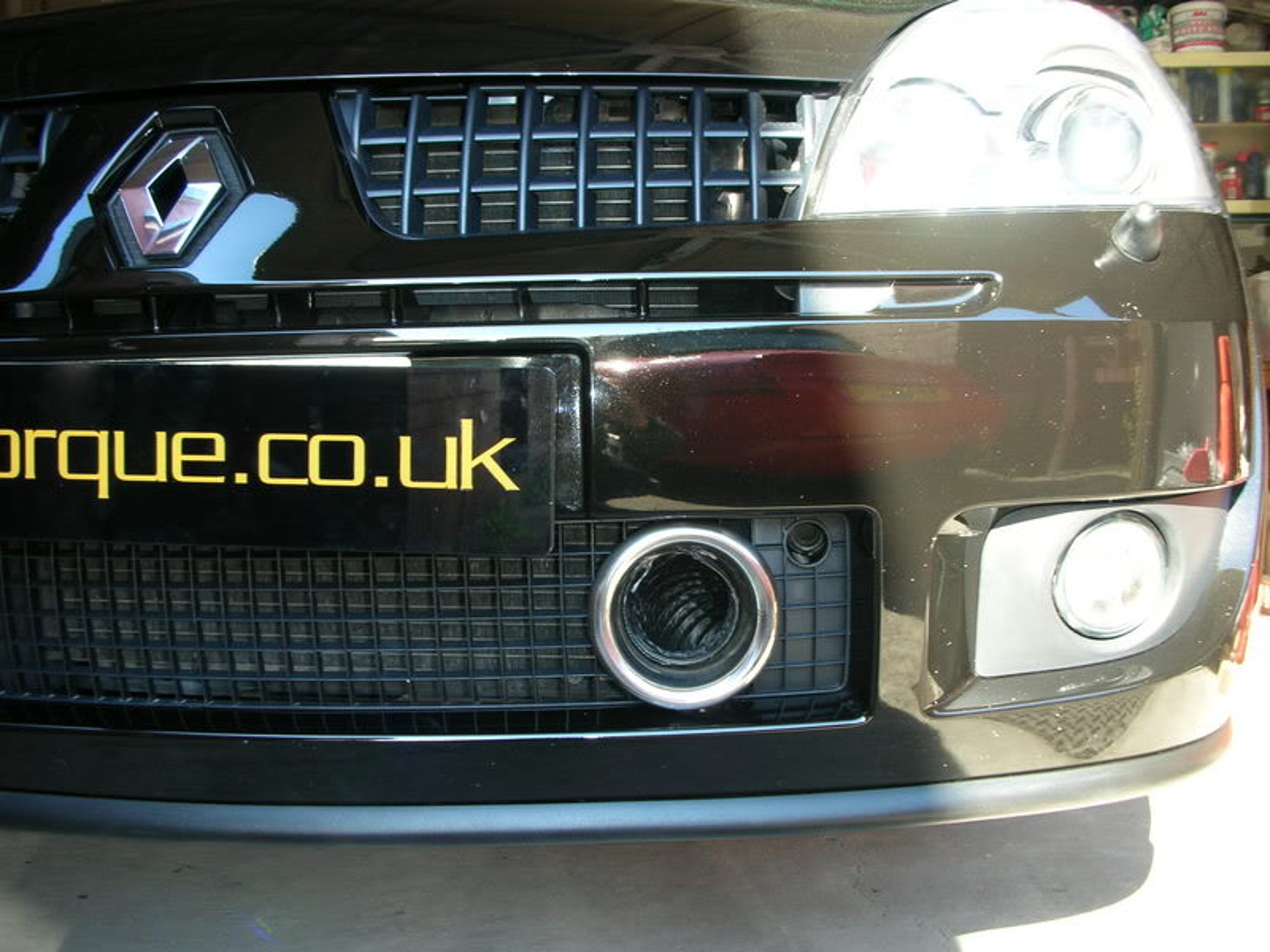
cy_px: 476
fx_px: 1284
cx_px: 635
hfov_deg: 52.6
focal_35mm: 35
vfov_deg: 40.7
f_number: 3
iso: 50
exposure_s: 1/30
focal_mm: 5.8
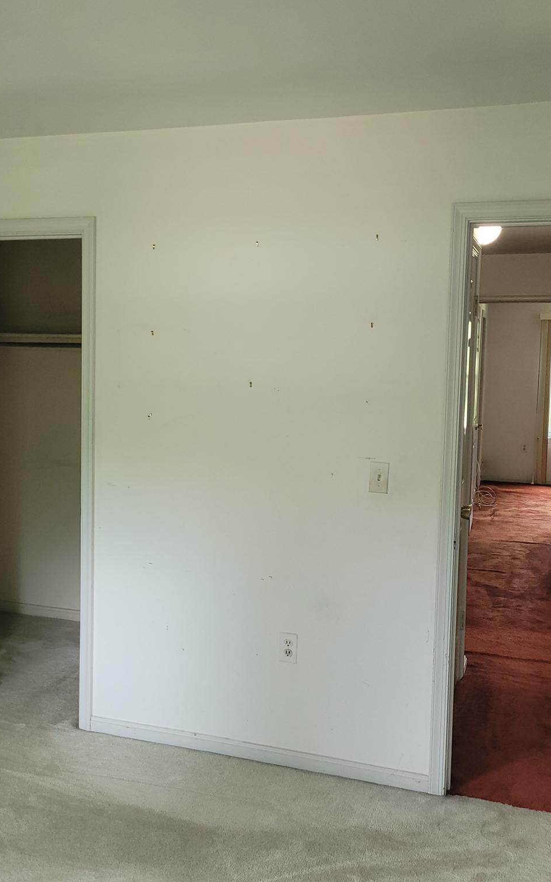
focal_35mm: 37
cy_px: 442
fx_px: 889
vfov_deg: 52.8
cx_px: 225
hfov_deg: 34.3
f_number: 1.8
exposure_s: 1/24
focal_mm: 5.4
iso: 100
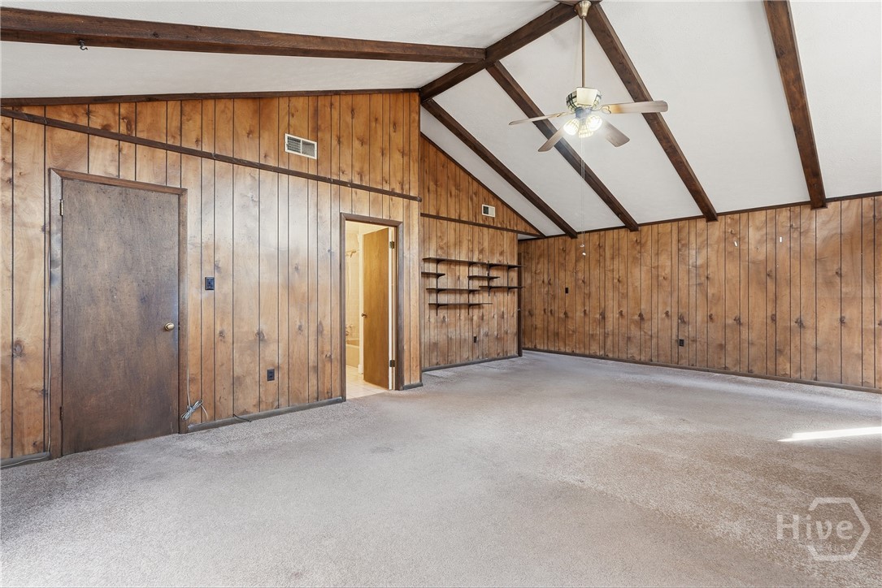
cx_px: 441
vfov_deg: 73.8
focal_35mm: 16
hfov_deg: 96.7
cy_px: 294
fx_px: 392
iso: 320
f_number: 9
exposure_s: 1/50
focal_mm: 16
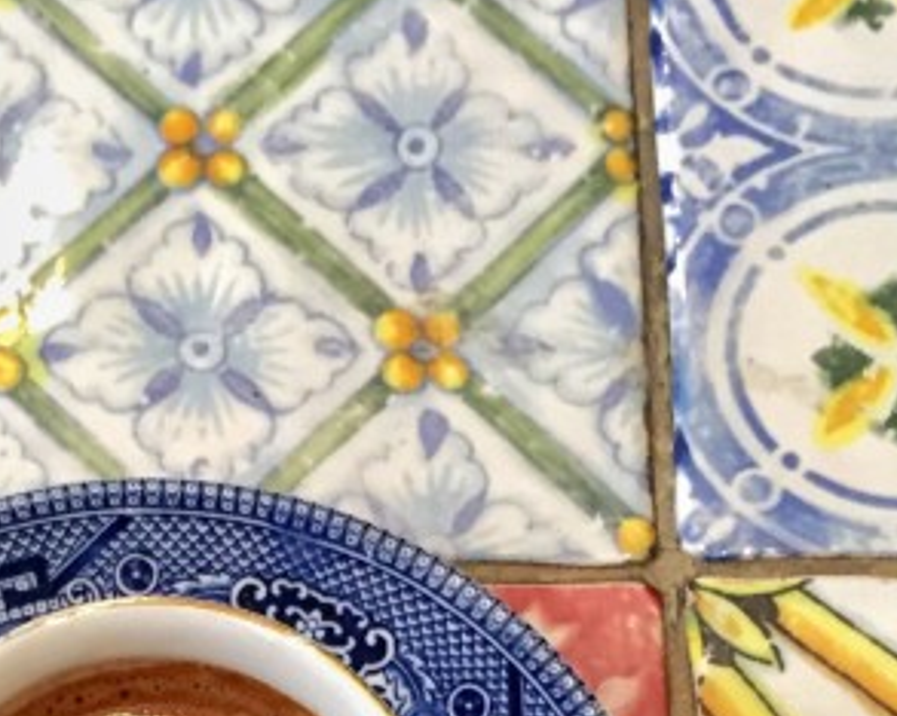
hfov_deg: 19.2
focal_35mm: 99
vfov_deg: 14.7
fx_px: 2626
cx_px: 214
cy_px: 994
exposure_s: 1/30
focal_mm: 4.15
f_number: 2.2
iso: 125
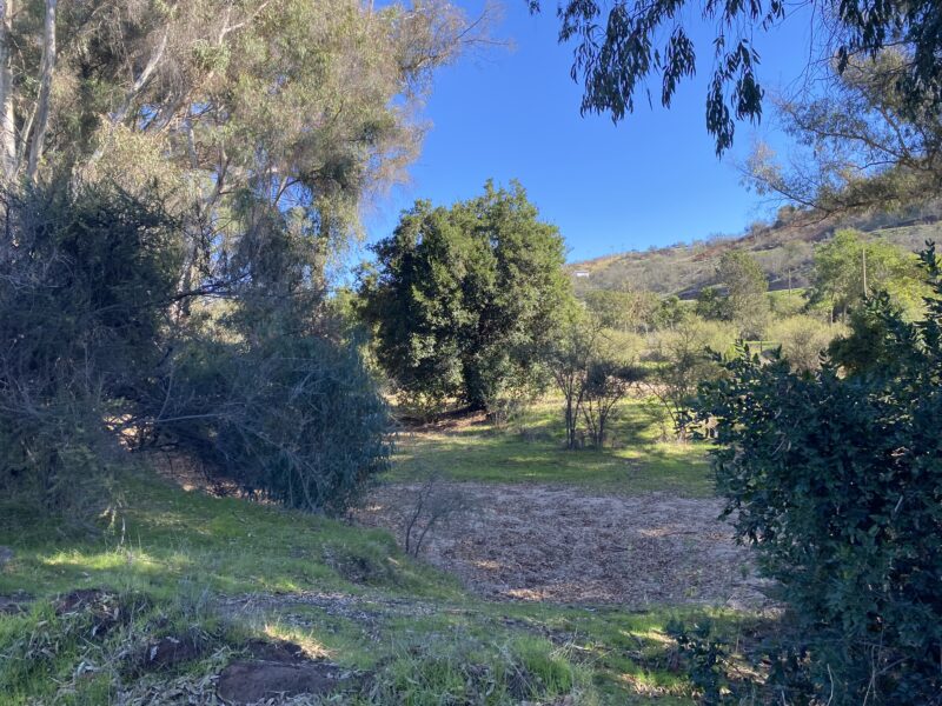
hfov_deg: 67.3
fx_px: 708
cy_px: 353
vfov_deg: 53.1
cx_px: 471
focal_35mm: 26
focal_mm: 4.25
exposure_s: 1/479
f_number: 1.8
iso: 32
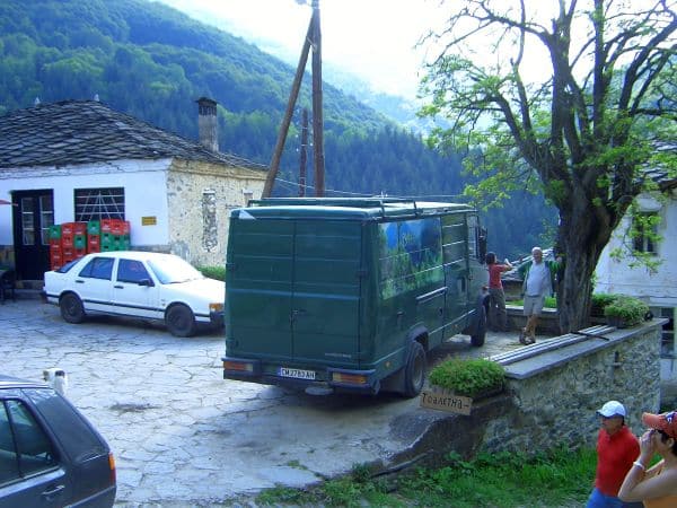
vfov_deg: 36.8
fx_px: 763
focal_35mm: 39
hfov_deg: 47.9
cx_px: 338
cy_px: 254
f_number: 2.8
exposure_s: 1/160
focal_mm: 8
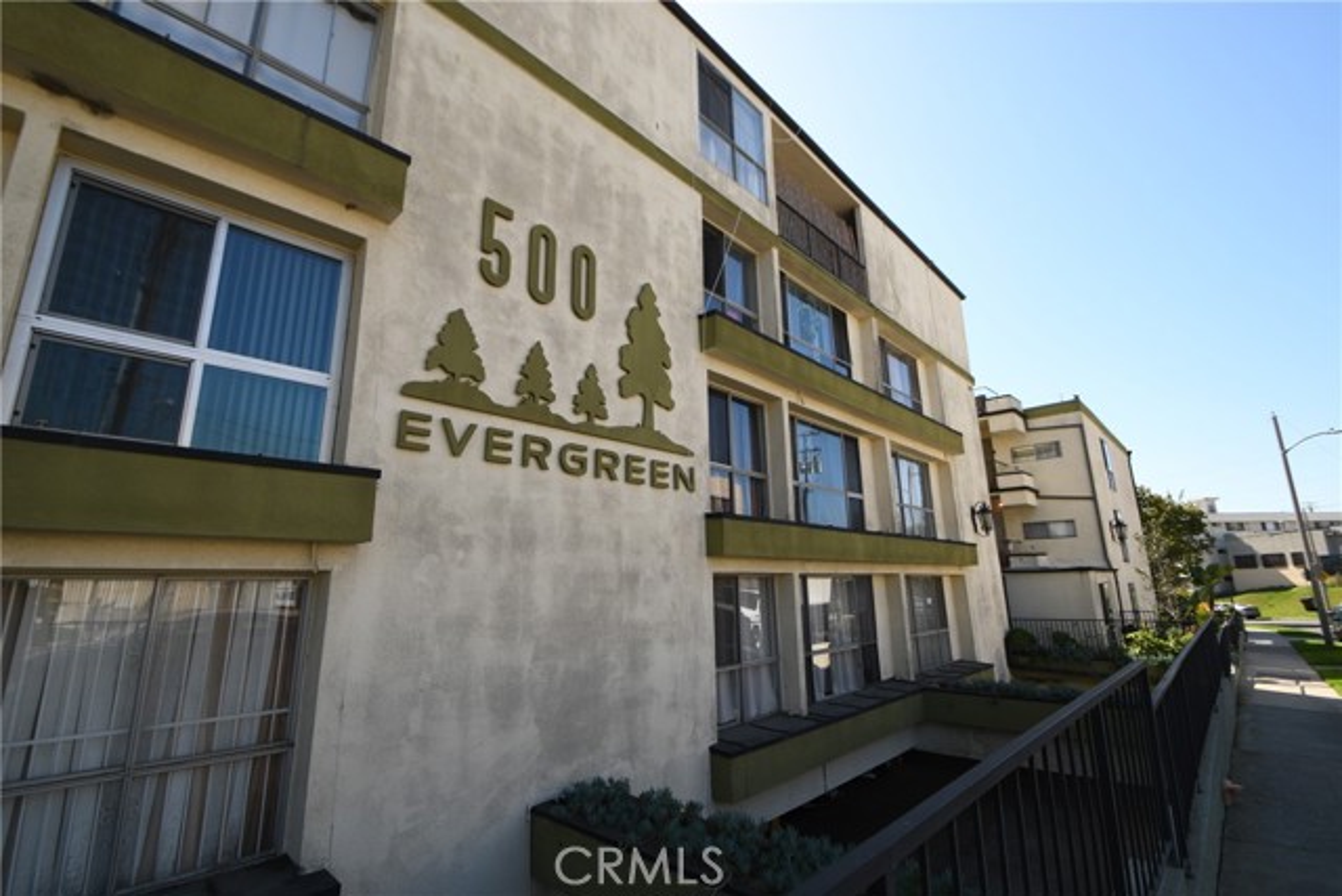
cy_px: 448
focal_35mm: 15
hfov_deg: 100.4
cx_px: 671
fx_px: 559
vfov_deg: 77.4
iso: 100
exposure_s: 1/200
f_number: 7.1
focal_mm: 10
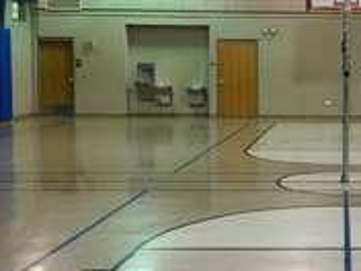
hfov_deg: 27.8
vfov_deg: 22.2
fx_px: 688
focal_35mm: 66
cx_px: 355
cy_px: 107
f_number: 2.2
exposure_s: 1/15
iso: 40
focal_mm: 4.15
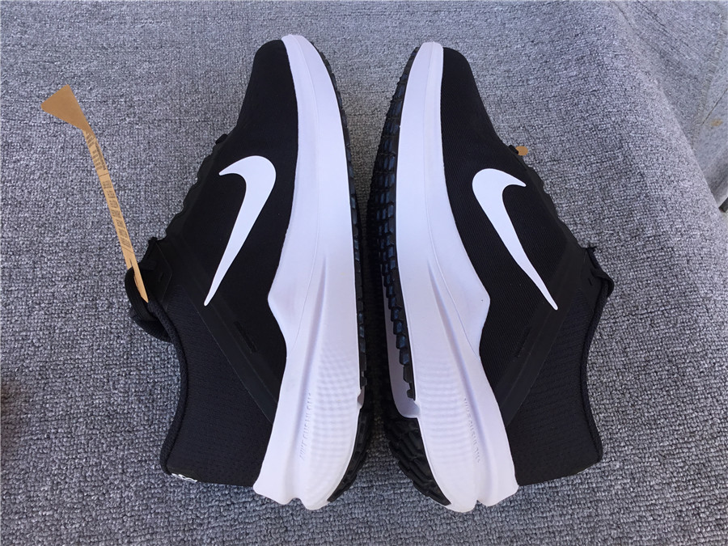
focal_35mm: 31
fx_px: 652
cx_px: 364
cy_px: 273
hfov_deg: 58.4
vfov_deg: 45.4
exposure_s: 1/100
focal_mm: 3.3
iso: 25
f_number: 2.4
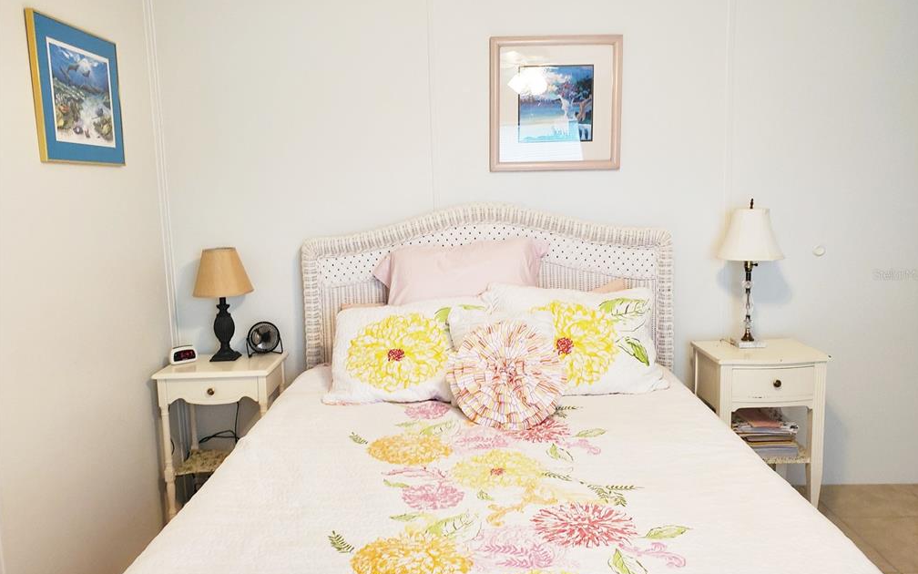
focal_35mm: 28
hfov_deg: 66.5
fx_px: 701
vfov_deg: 44.5
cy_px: 274
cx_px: 463
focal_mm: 4.3
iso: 160
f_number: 2.4
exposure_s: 1/40
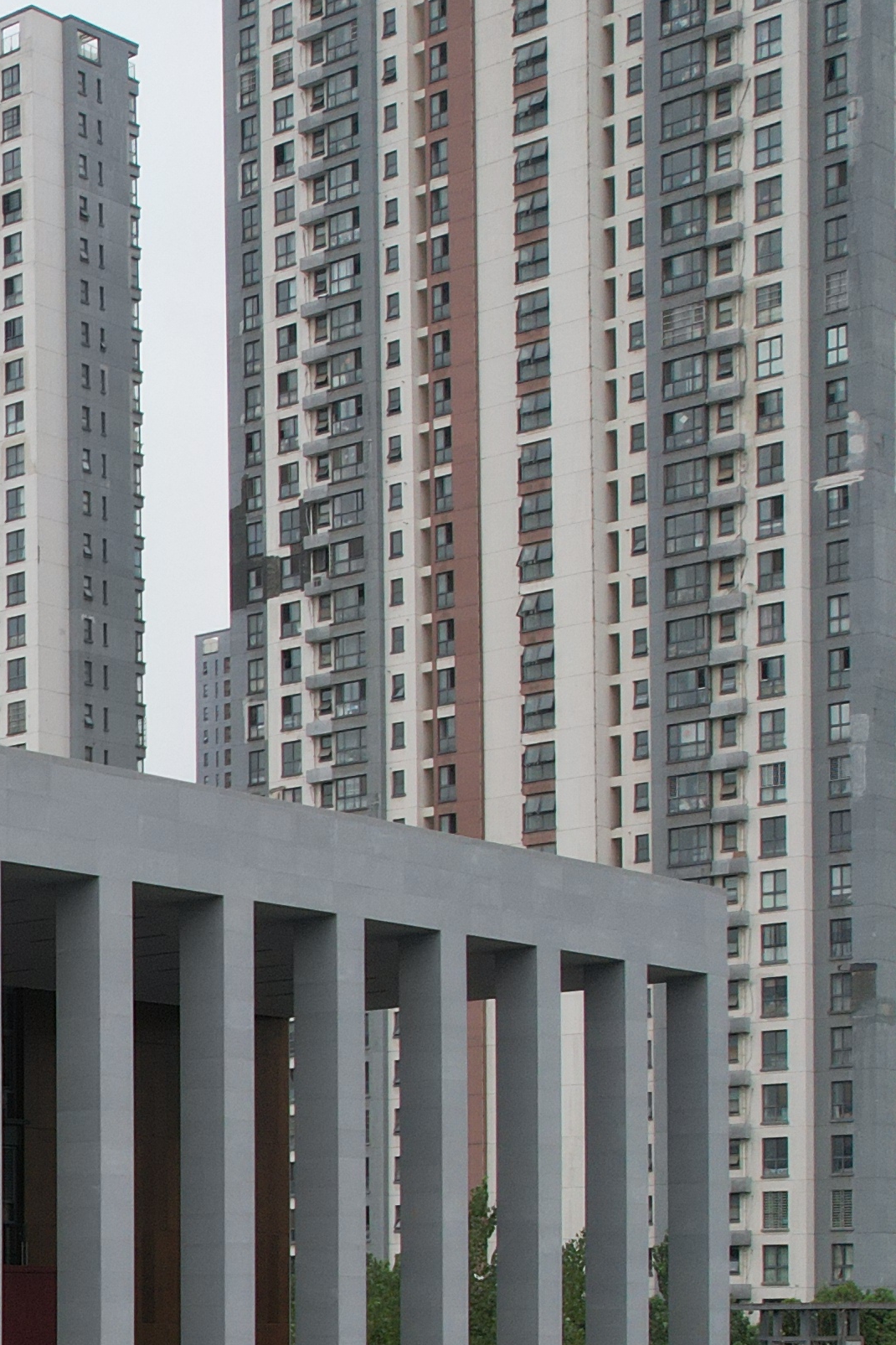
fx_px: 2800
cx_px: -773
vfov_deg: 25.8
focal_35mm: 75
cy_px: 1312
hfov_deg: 15.4
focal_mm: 8.38
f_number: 2.8
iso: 130
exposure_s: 1/1000
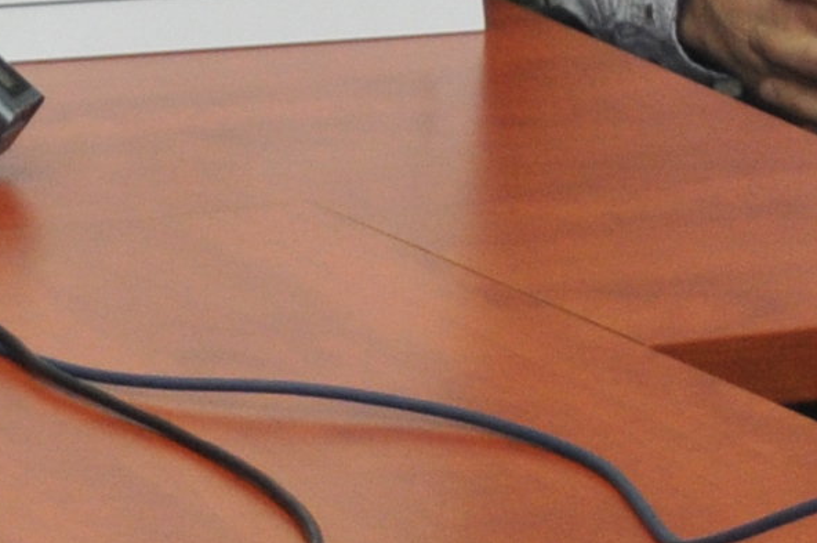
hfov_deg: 6.3
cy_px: -967
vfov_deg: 4.1
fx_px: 7388
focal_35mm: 326
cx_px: -352
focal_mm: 30
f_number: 4.5
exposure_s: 1/100
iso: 640
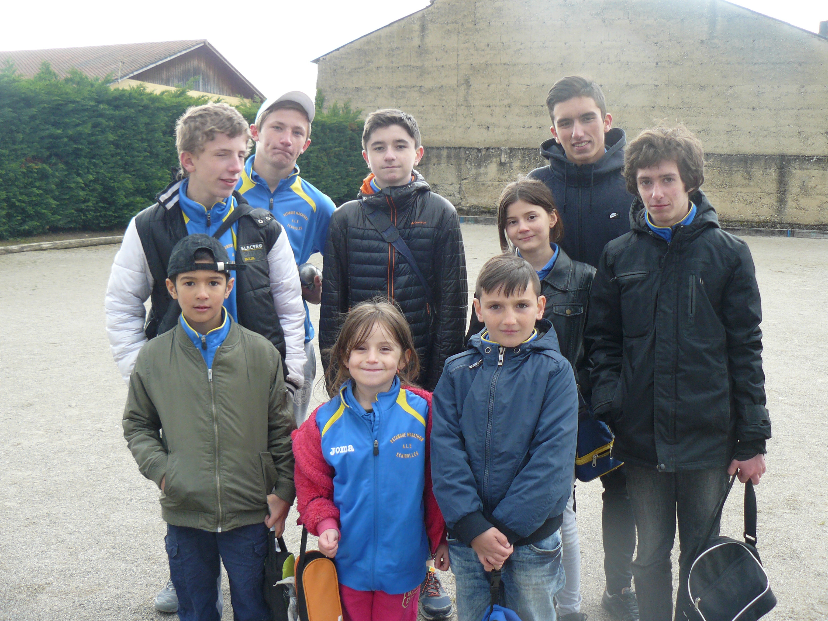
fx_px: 861
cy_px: 310
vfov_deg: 39.7
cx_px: 414
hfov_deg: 51.4
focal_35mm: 36
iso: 100
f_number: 2.8
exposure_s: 1/100
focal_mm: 6
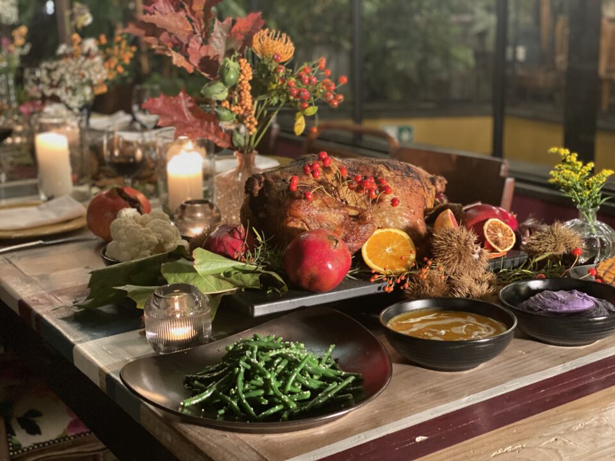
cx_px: 308
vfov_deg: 28.0
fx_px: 924
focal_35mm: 52
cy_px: 230
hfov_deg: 36.8
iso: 400
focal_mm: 6
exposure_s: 1/20
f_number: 2
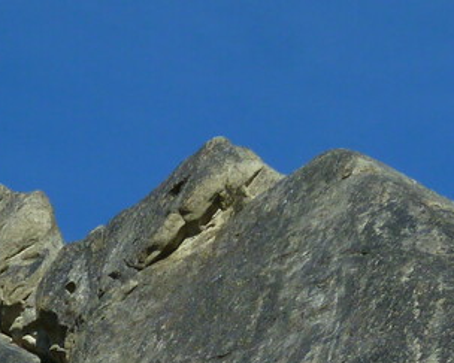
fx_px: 4755
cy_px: 669
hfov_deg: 5.5
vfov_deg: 4.3
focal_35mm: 354
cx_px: 193
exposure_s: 1/400
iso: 80
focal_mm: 15.4
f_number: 5.1
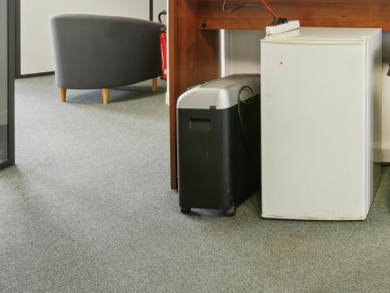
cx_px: 451
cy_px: -20
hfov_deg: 35.8
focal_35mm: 43
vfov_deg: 30.5
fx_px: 485
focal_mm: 17
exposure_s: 1/2
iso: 200
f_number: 11
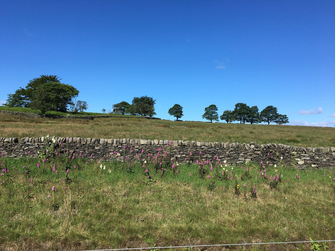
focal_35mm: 29
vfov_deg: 48.2
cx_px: 168
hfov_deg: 61.7
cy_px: 126
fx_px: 281
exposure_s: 1/1709
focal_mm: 4.15
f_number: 2.2
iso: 25
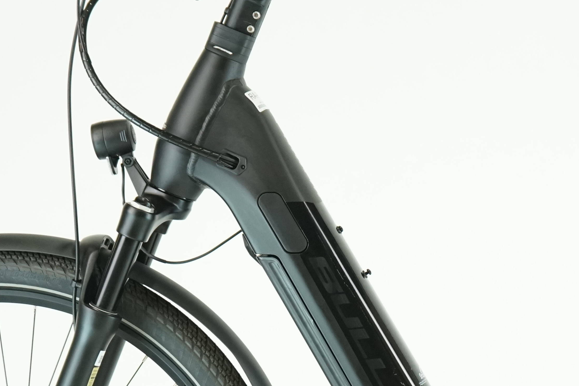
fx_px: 2267
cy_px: 349
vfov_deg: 9.7
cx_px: 485
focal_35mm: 141
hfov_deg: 14.4
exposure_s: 1/200
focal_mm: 52
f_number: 5
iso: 1600
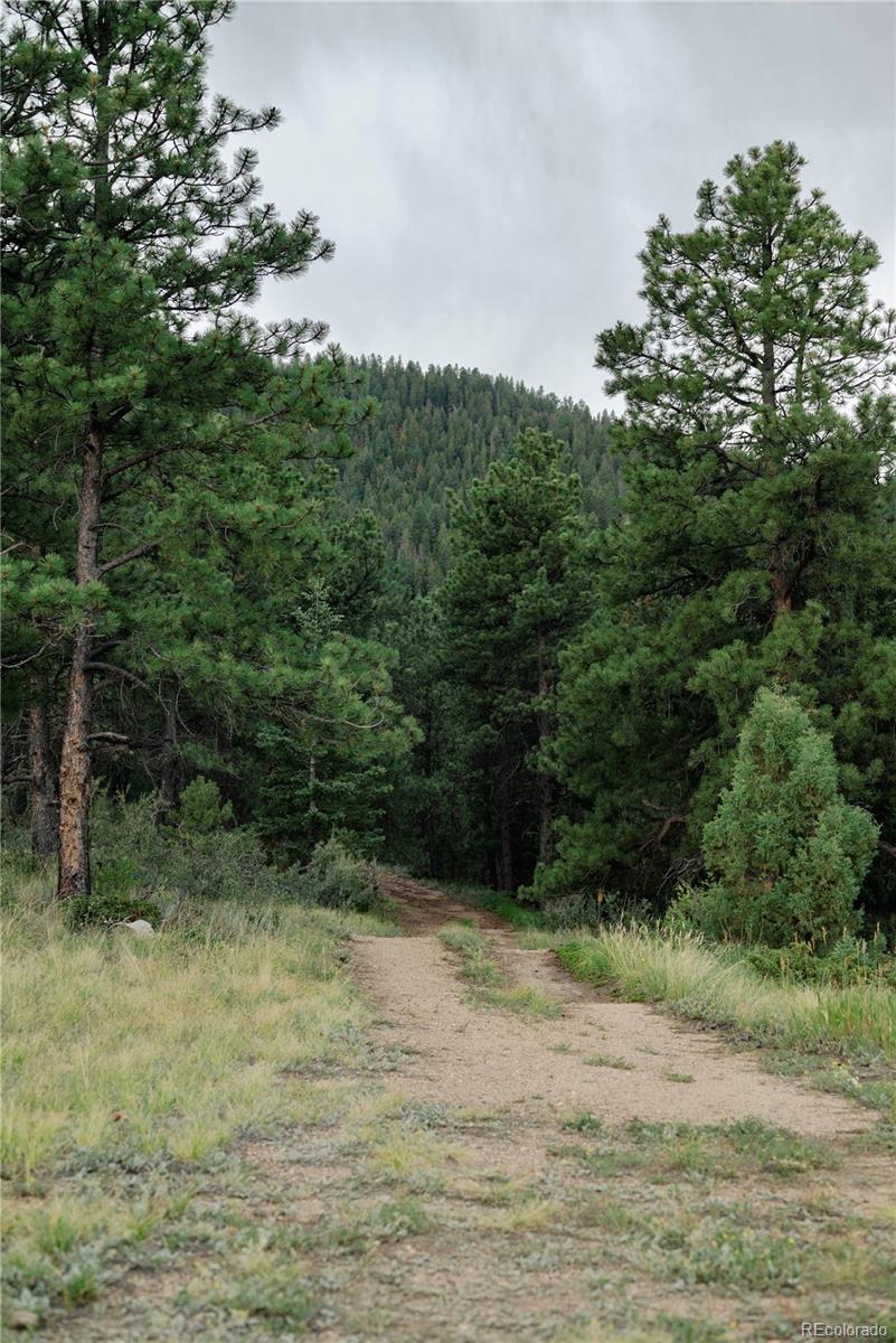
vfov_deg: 39.6
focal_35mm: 50
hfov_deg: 27.0
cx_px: 448
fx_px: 1865
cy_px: 672
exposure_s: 1/250
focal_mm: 50
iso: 400
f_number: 3.2
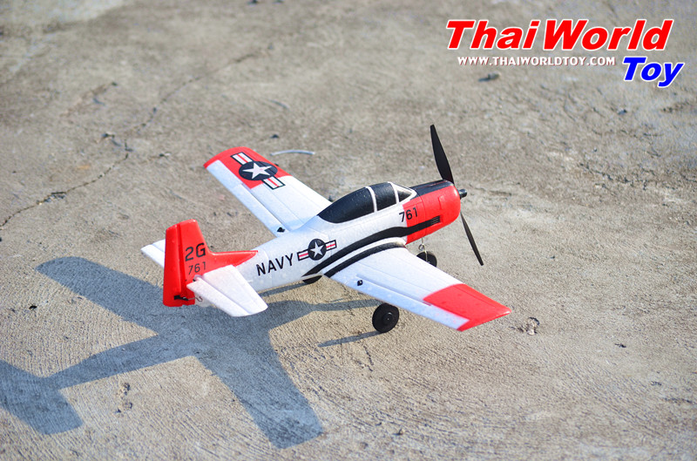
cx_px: 348
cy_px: 230
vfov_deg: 10.7
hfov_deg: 16.1
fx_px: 2462
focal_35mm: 128
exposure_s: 1/320
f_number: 5.6
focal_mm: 85
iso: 100
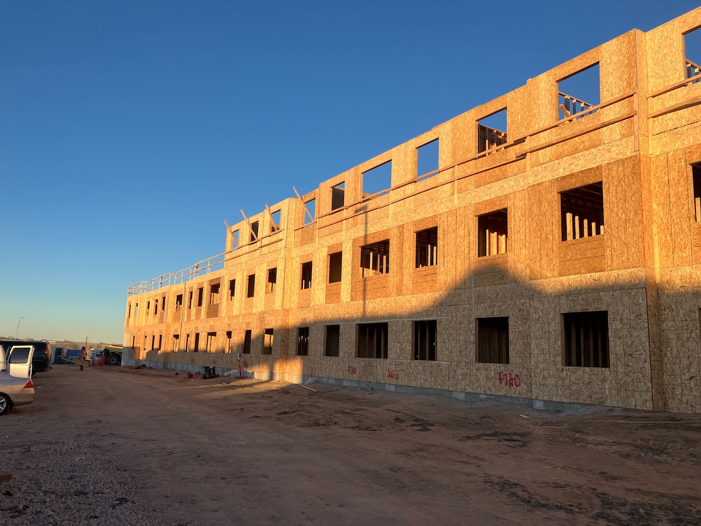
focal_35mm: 28
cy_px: 263
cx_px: 350
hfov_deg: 63.4
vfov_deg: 49.7
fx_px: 567
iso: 32
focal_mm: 3.99
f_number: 1.8
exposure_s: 1/899
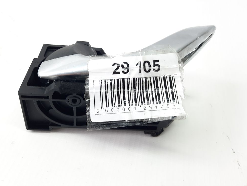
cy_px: 76
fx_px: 214
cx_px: 111
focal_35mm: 30
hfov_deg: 59.8
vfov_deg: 46.6
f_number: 2
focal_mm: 4.6
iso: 80
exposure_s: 1/50
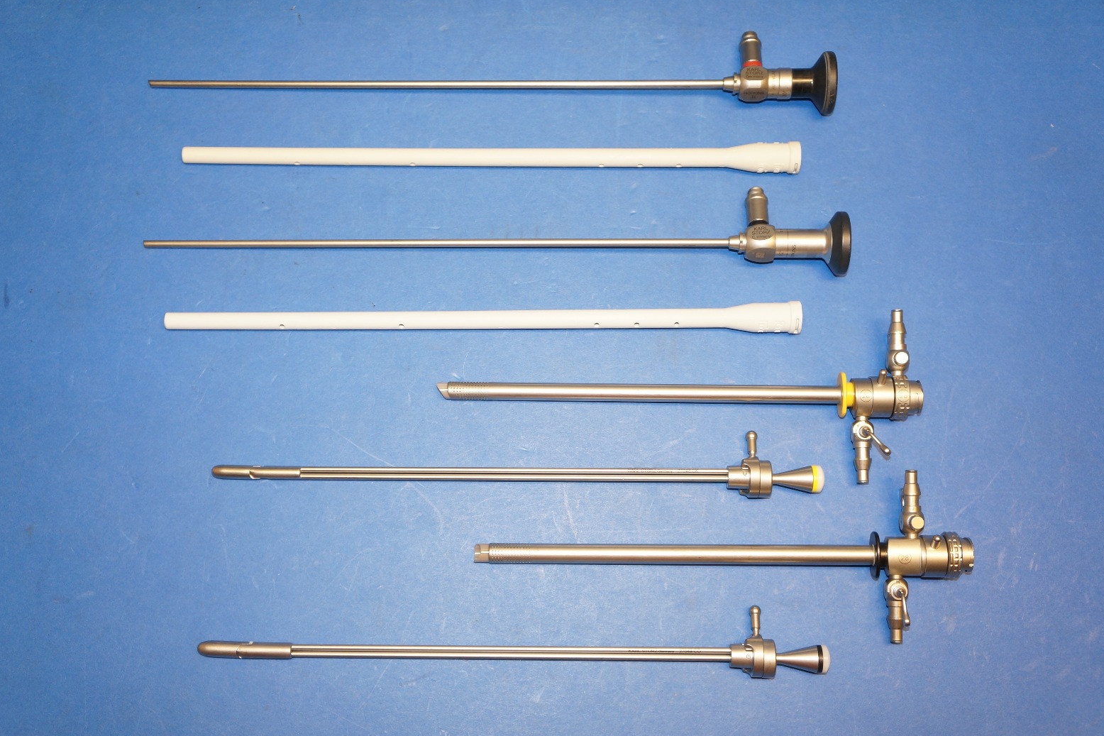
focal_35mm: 39
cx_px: 545
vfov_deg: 34.6
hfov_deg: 50.1
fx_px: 1181
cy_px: 374
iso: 400
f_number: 4
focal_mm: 25
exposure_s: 1/60
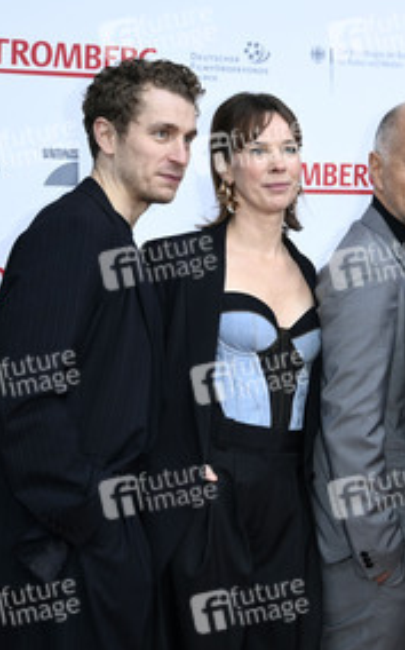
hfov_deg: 11.7
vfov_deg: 19.0
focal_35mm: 110
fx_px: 1947
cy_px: 320
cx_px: 418
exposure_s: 1/250
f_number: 4.8
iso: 640
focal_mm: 68
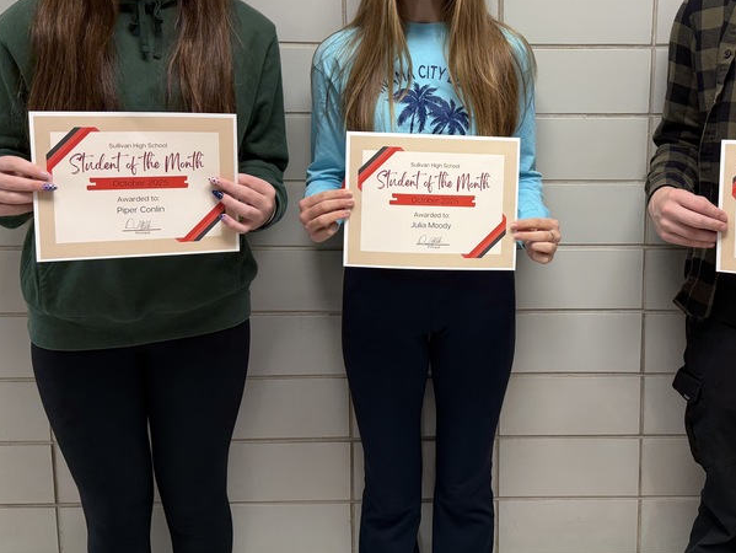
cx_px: 479
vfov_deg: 34.9
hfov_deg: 45.2
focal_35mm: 41
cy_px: 192
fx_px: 872
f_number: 1.78
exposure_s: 1/120
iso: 160
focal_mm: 6.76
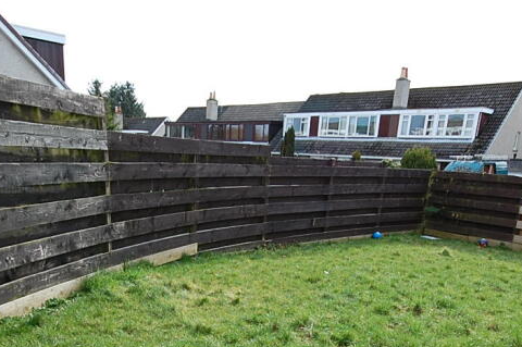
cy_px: 303
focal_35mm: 32
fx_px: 464
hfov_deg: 58.6
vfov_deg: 38.6
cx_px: 234
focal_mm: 10
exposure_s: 1/200
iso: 200
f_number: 7.1
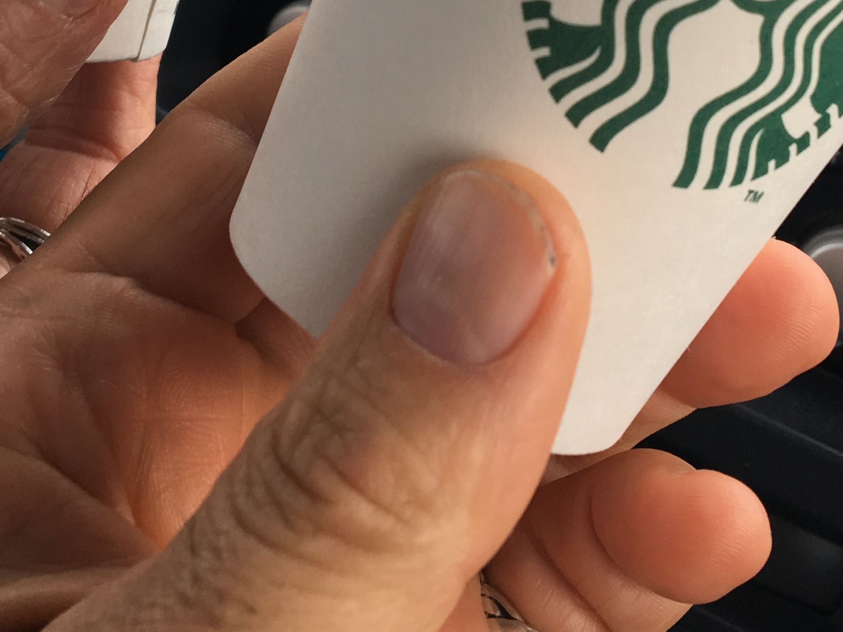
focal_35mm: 65
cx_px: 461
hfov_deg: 29.8
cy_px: -10
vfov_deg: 21.7
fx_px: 1583
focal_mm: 4.15
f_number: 2.2
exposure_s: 1/60
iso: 32
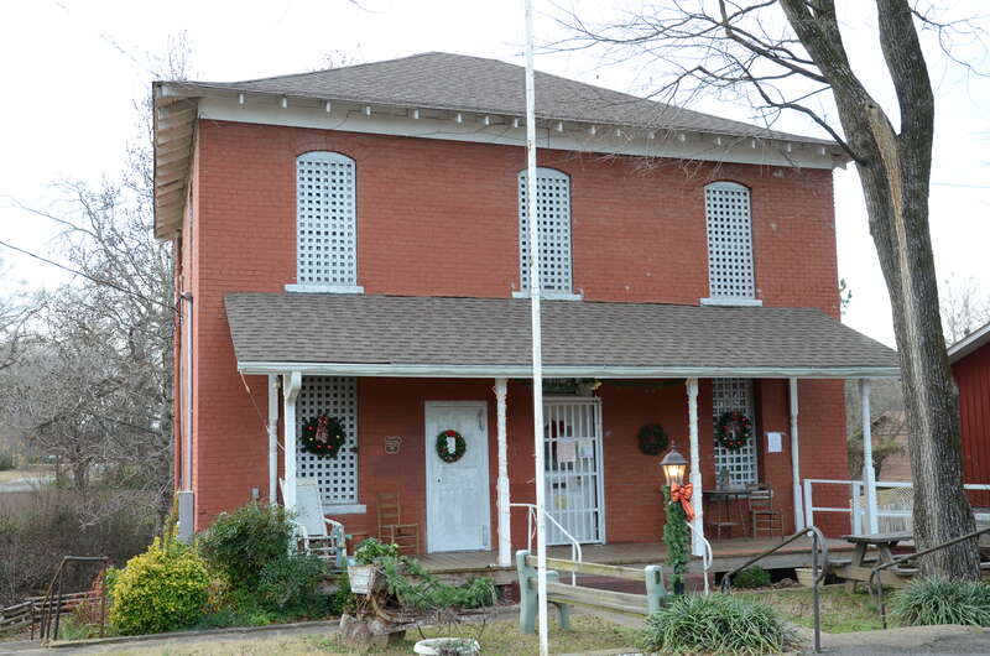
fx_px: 1029
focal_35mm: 38
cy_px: 328
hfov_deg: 51.4
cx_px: 495
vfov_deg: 35.3
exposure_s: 1/200
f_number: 5
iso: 400
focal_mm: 25
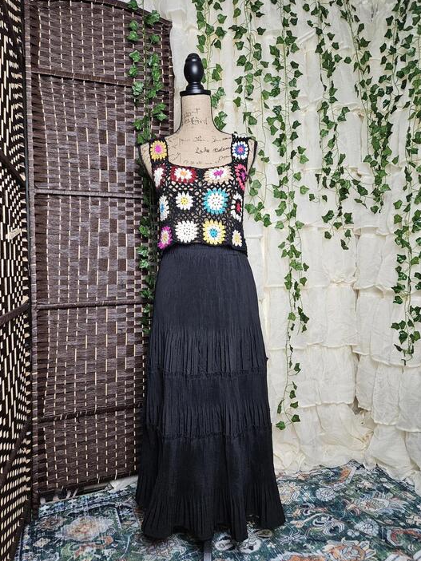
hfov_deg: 56.8
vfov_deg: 71.6
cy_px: 290
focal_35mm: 24
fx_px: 389
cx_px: 210
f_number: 1.8
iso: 400
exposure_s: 1/120
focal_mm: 5.4
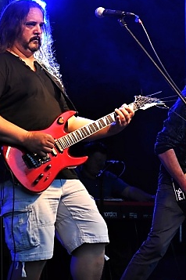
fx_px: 822
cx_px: 134
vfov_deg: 19.2
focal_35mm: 106
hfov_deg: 12.9
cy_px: 95
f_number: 1.8
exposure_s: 1/320
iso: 200
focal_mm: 35
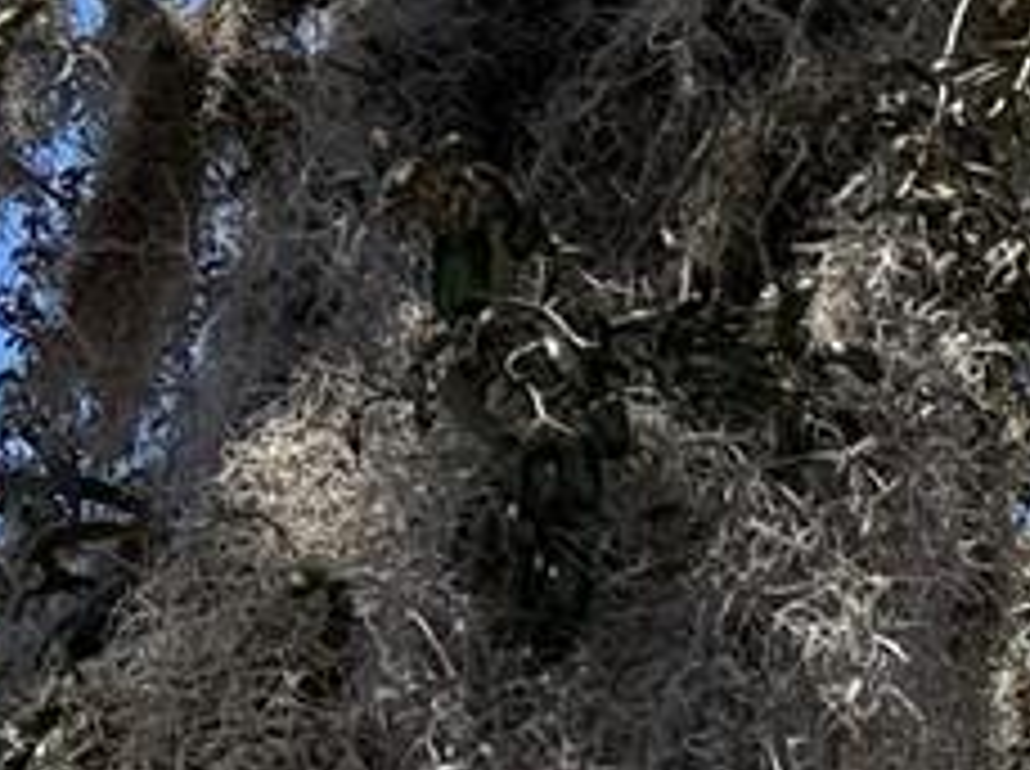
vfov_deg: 8.7
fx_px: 4991
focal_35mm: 168
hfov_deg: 9.4
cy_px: 1027
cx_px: 3027
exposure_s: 1/3021
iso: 80
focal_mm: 6.76
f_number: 1.78
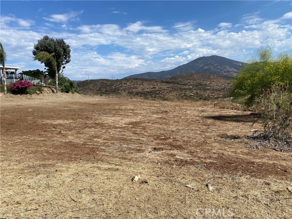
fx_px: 219
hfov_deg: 67.3
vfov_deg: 53.1
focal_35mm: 26
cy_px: 110
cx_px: 146
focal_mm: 4.25
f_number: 1.8
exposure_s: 1/3984
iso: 32
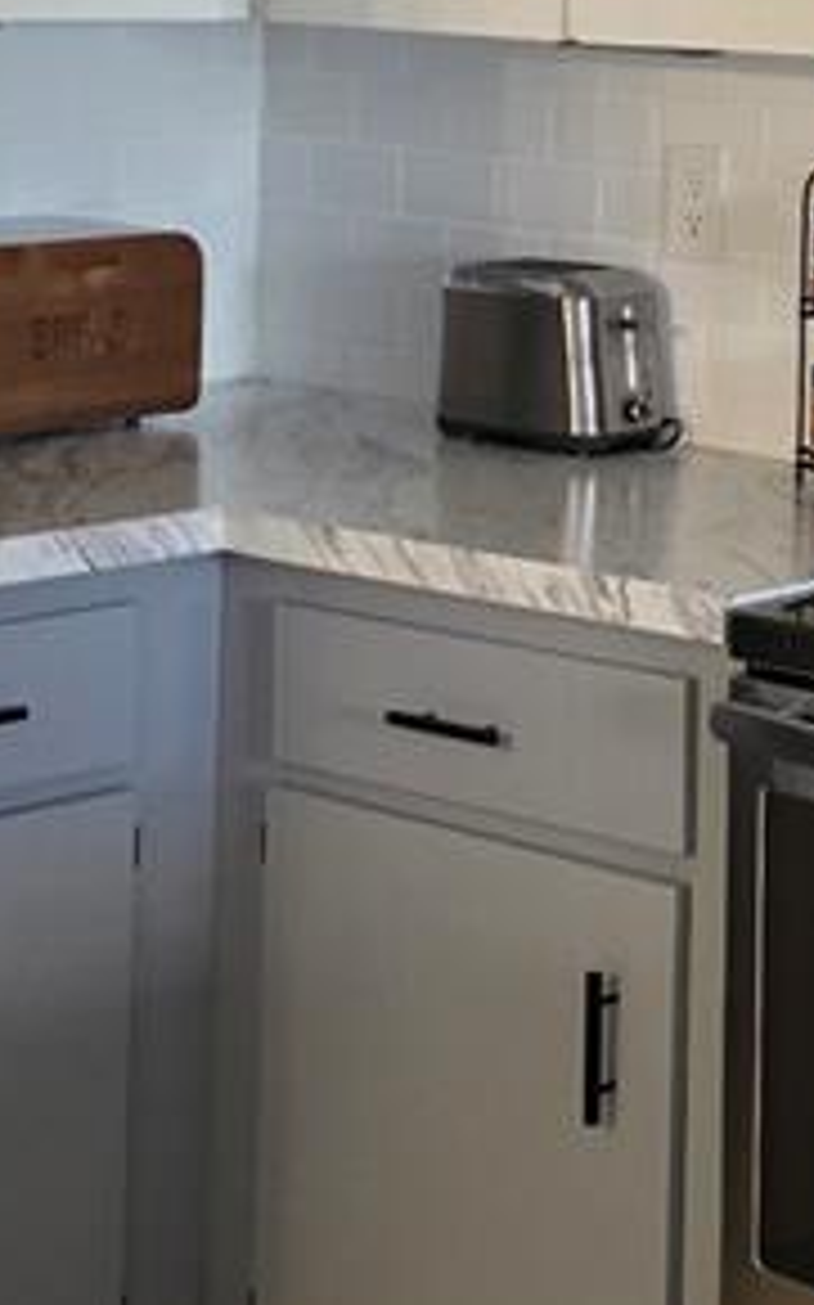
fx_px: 3589
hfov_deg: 12.9
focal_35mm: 101
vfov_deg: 20.2
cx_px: 531
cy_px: 108
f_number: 1.7
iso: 640
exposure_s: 1/120
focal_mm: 6.3
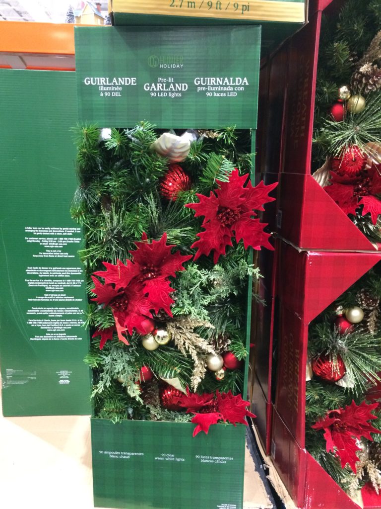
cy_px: 254
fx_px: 426
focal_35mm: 29
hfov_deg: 48.2
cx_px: 190
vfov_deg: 61.7
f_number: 2.2
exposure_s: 1/24
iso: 320
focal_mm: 4.15
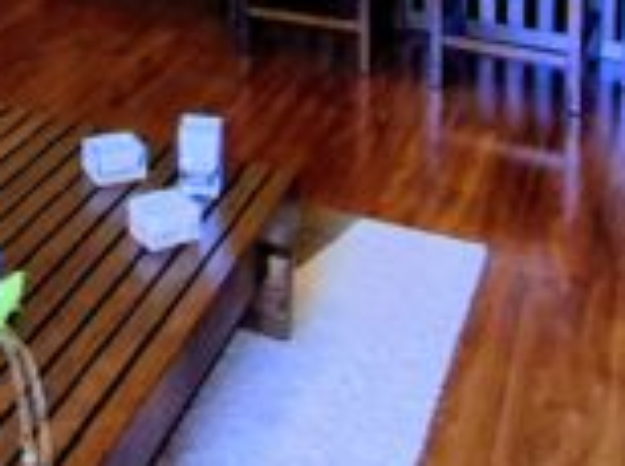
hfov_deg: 28.1
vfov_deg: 18.5
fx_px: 1172
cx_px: 4
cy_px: -328
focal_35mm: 65
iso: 100
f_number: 2.2
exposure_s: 1/40
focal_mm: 1.74
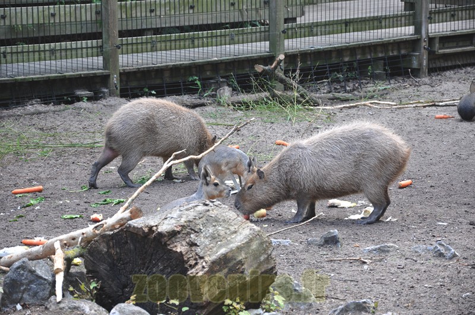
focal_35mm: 158
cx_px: 238
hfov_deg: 13.1
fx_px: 2075
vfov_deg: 8.7
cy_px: 158
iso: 320
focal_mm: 105
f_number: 5.6
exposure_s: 1/125
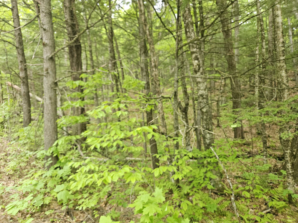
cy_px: 112
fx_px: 198
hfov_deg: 73.9
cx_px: 149
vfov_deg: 58.9
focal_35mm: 23
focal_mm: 5.4
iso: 500
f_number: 1.8
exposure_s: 1/120
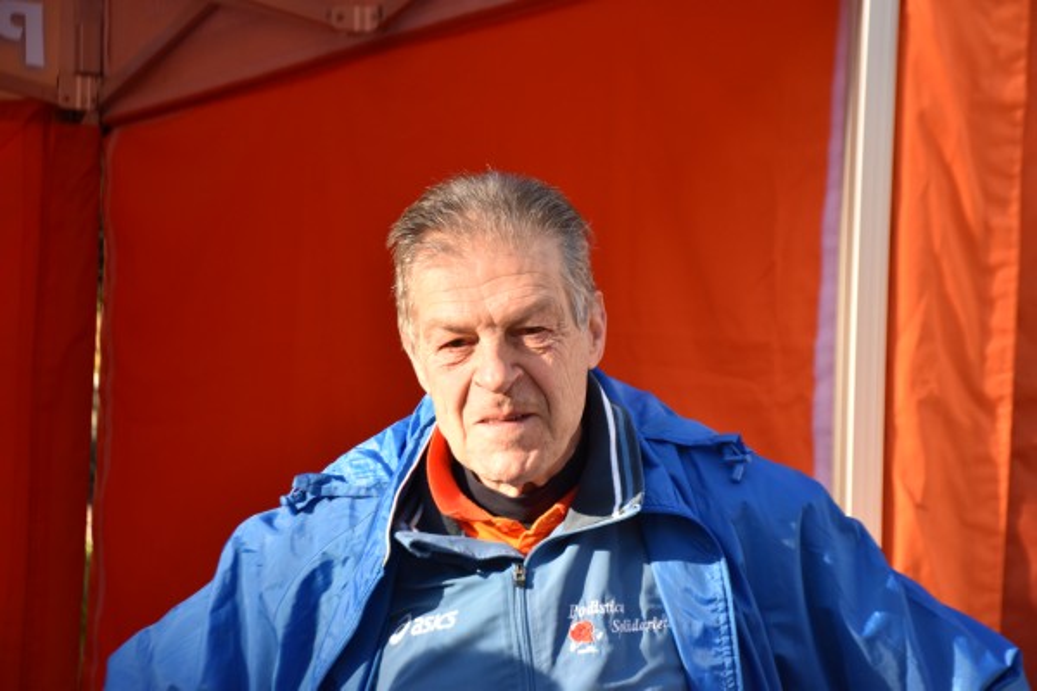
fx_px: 3024
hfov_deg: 19.5
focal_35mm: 105
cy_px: 346
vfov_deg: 13.0
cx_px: 518
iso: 900
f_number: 5
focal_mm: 70
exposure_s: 1/800
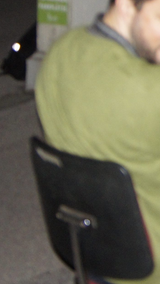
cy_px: 10
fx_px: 1177
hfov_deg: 7.3
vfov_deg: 13.6
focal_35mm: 156
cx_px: 391
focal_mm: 27
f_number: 4
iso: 1600
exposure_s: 1/60
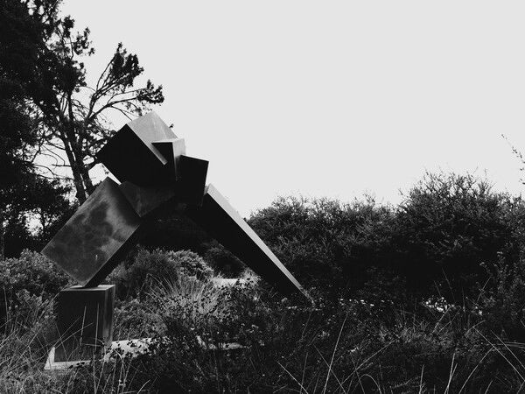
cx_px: 262
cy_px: 197
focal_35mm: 26
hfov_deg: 67.3
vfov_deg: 53.1
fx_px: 394
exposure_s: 1/1420
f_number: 1.6
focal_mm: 5.96
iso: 64
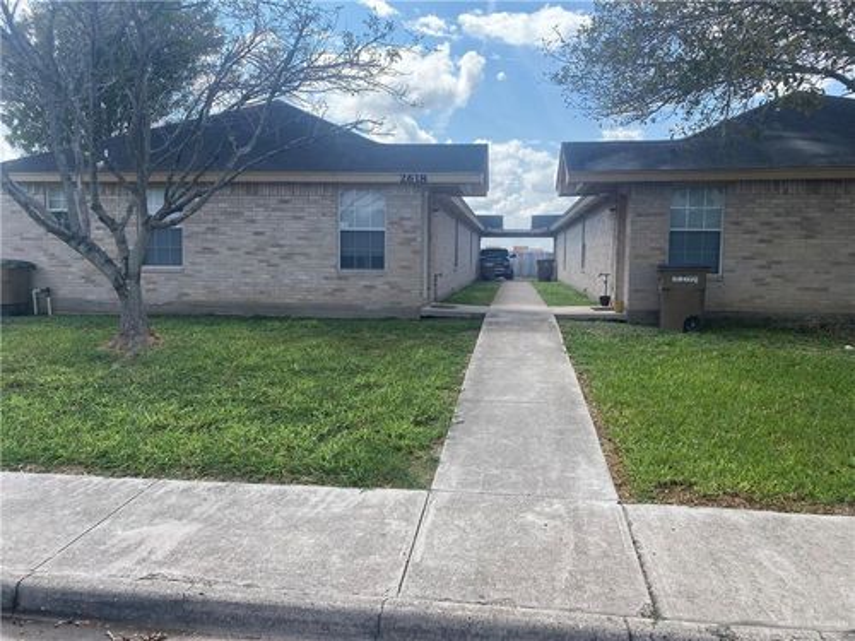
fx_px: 642
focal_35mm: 26
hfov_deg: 67.3
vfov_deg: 53.1
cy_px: 320
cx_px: 428
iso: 32
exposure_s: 1/2105
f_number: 1.8
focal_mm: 4.25
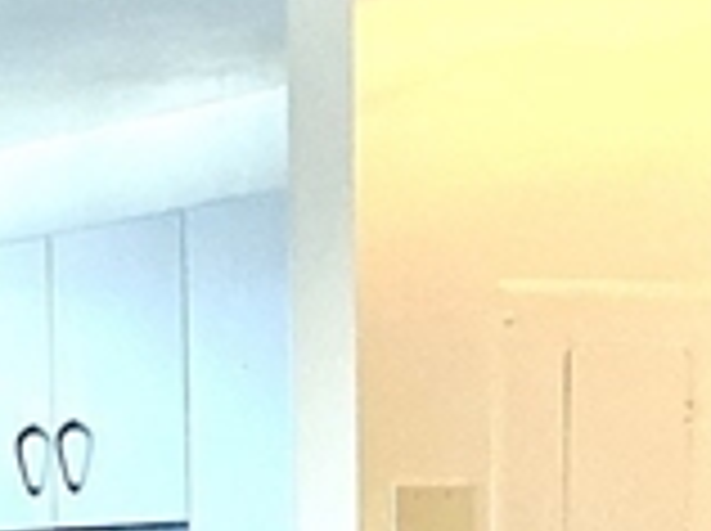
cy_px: 1098
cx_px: -4
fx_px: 3856
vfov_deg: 7.5
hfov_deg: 10.4
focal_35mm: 188
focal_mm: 3
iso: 160
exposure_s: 1/60
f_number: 1.8
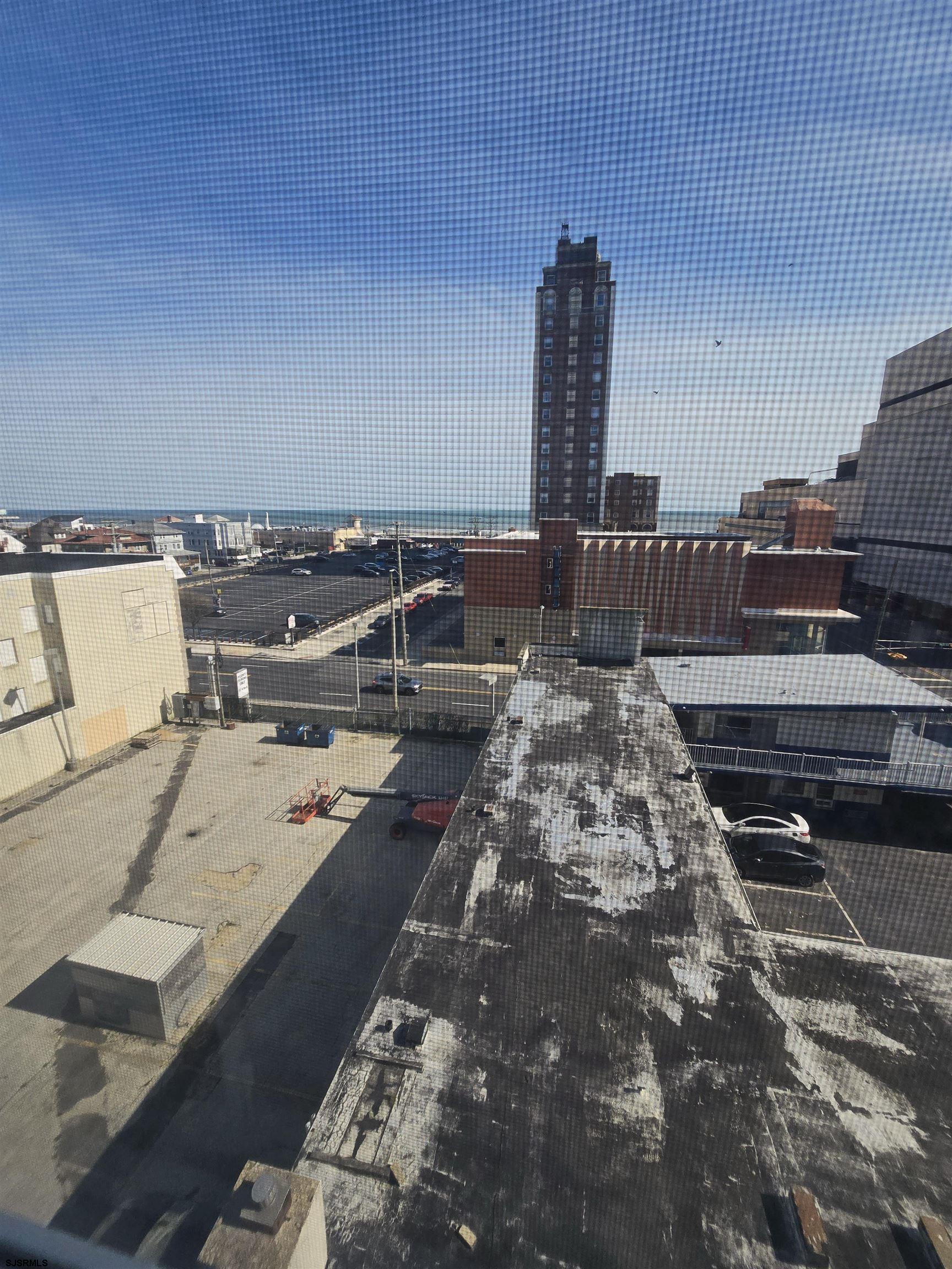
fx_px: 477
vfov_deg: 106.2
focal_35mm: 13
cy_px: 634
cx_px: 476
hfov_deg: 89.9
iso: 64
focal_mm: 2.2
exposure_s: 1/2000
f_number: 2.2
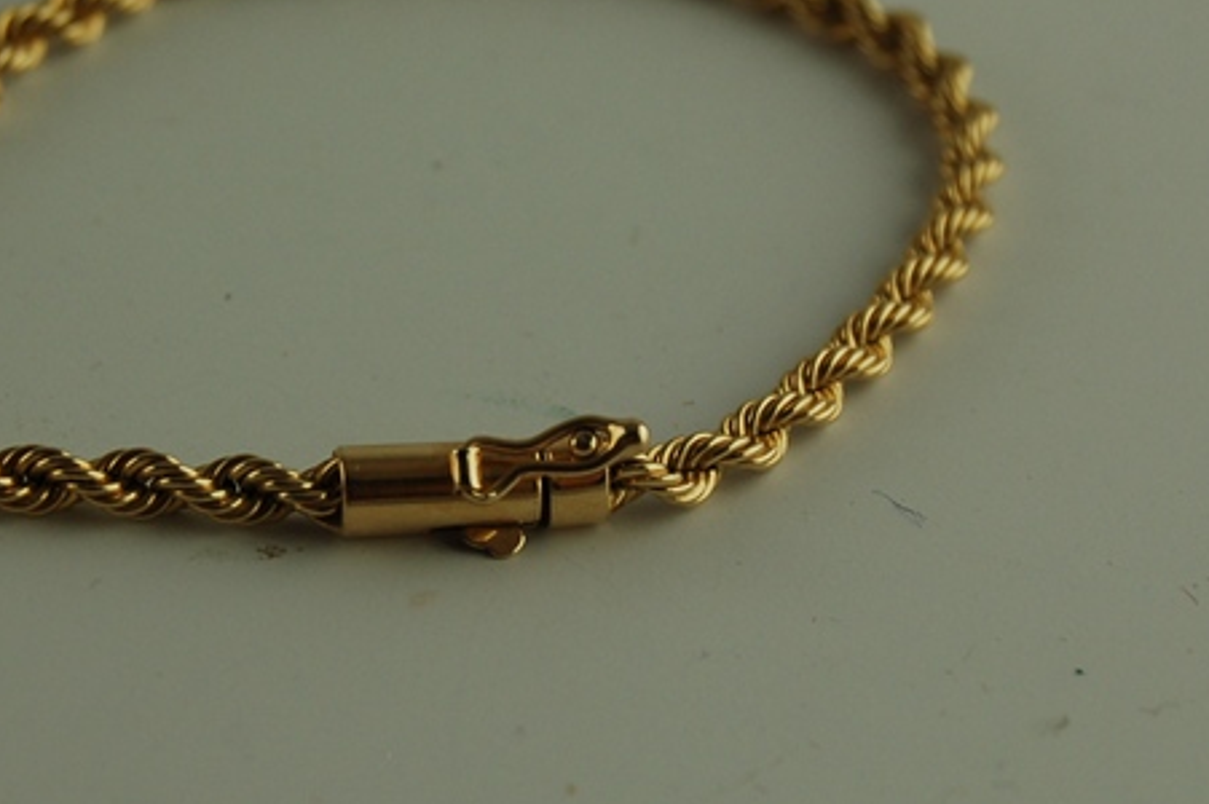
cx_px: 474
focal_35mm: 165
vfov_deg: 8.3
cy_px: 431
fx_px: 5537
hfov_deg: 12.5
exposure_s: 1/160
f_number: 6.3
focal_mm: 55
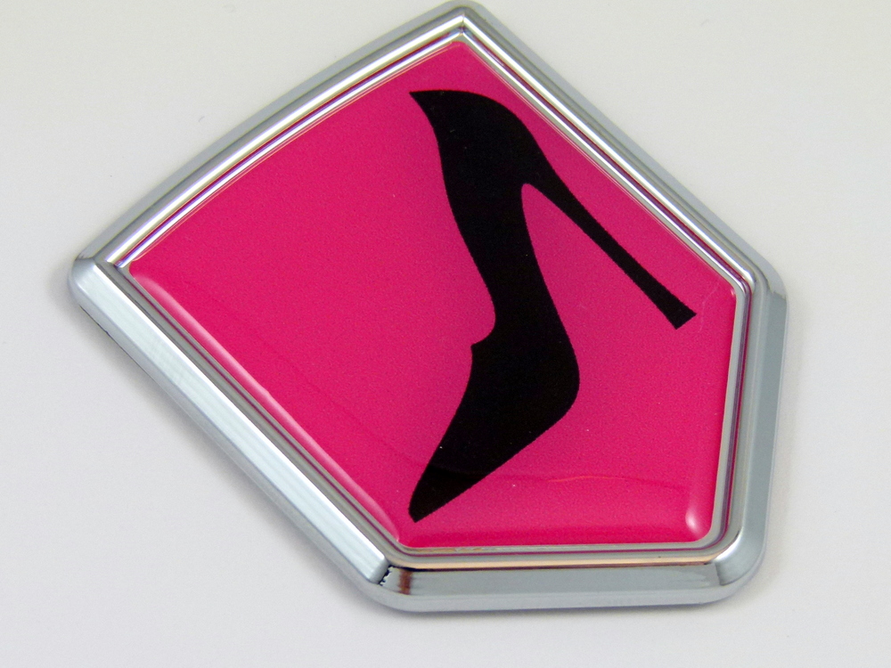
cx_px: 446
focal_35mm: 75
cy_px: 334
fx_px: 1930
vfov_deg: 19.6
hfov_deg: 26.0
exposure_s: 1/100
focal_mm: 13.5
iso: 100
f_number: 3.6
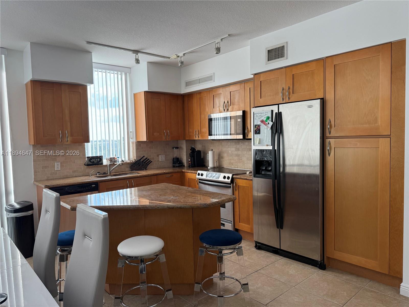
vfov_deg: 56.8
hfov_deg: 71.6
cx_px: 204
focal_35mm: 24
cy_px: 154
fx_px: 284
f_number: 1.78
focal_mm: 6.76
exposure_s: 1/229
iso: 100
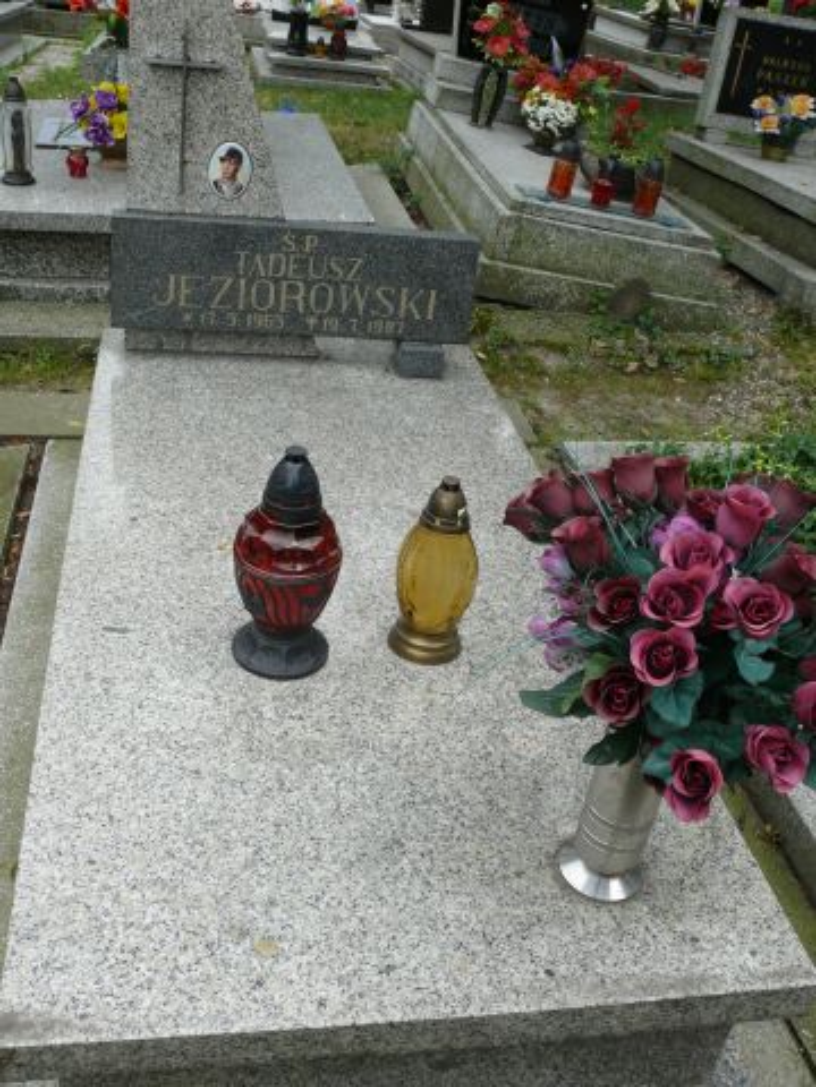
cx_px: 408
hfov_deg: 40.7
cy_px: 544
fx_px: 1100
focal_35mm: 35
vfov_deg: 52.6
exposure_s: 1/200
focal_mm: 7.4
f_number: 4.5
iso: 100
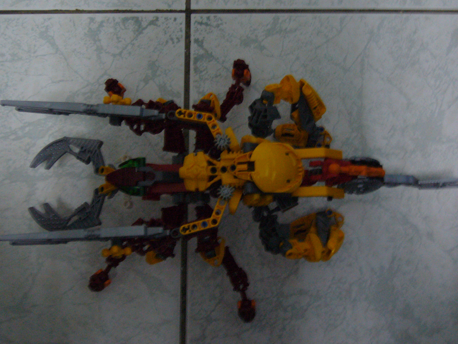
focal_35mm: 54
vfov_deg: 27.0
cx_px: 228
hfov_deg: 35.5
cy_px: 160
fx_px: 715
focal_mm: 8.3
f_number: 3.3
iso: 200
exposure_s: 1/8
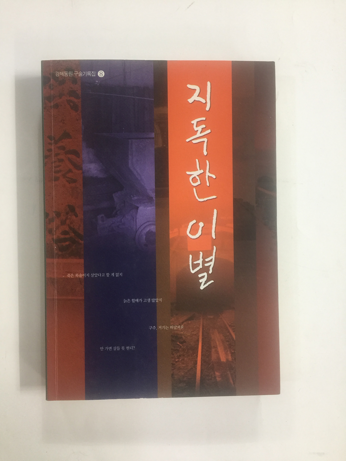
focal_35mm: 29
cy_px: 230
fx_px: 386
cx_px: 173
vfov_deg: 61.7
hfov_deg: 48.2
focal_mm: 4.15
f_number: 2.2
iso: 50
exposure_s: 1/15
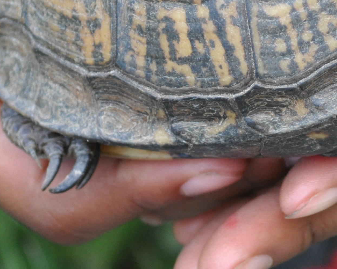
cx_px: 298
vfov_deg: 1.8
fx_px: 8639
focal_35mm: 866
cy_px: 20
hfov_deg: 2.2
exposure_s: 1/500
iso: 1000
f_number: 5.6
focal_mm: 180
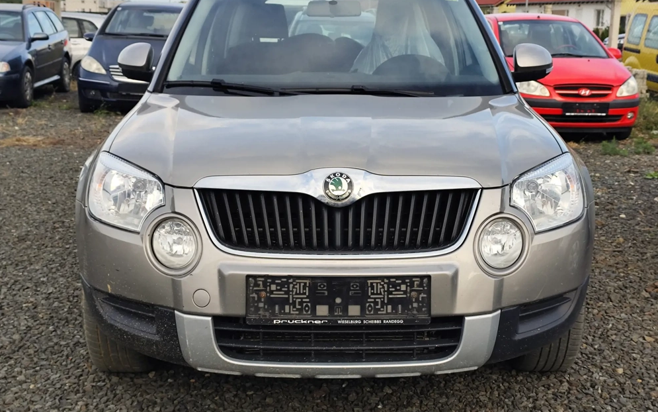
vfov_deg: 26.3
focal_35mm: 49
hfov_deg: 41.1
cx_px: 328
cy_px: 187
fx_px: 879
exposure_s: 1/381
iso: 50
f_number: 1.65
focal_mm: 6.19
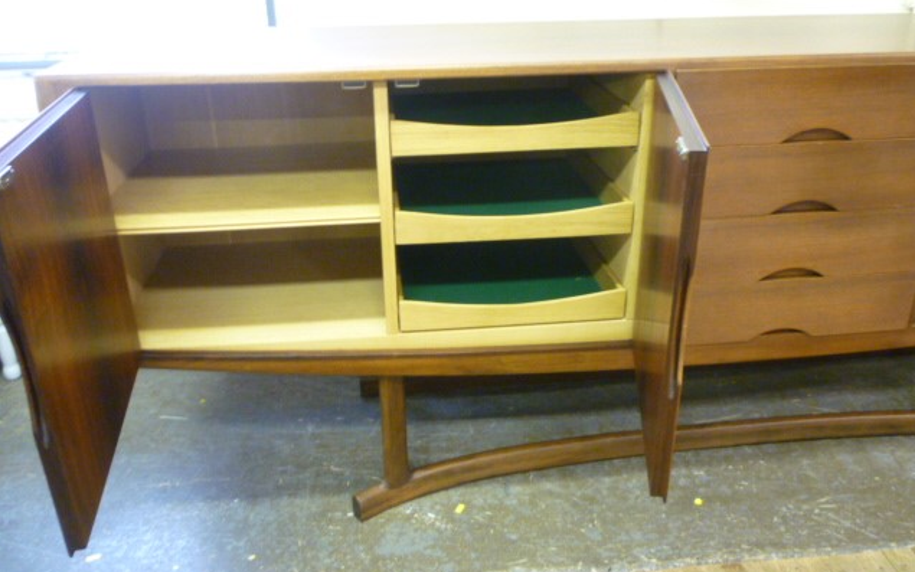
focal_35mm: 31
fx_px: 773
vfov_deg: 40.6
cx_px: 460
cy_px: 316
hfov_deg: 61.2
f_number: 3.3
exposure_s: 1/8
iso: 400
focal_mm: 5.2
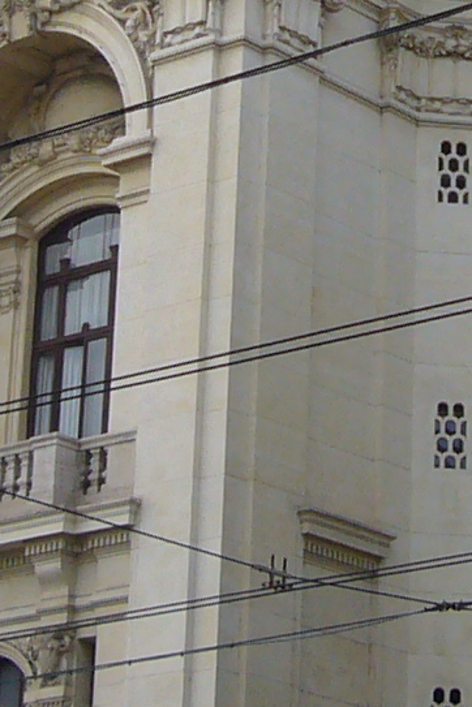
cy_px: 90
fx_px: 2969
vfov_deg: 13.5
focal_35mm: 151
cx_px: 419
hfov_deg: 9.1
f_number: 2.8
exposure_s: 1/320
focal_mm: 4.6
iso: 80
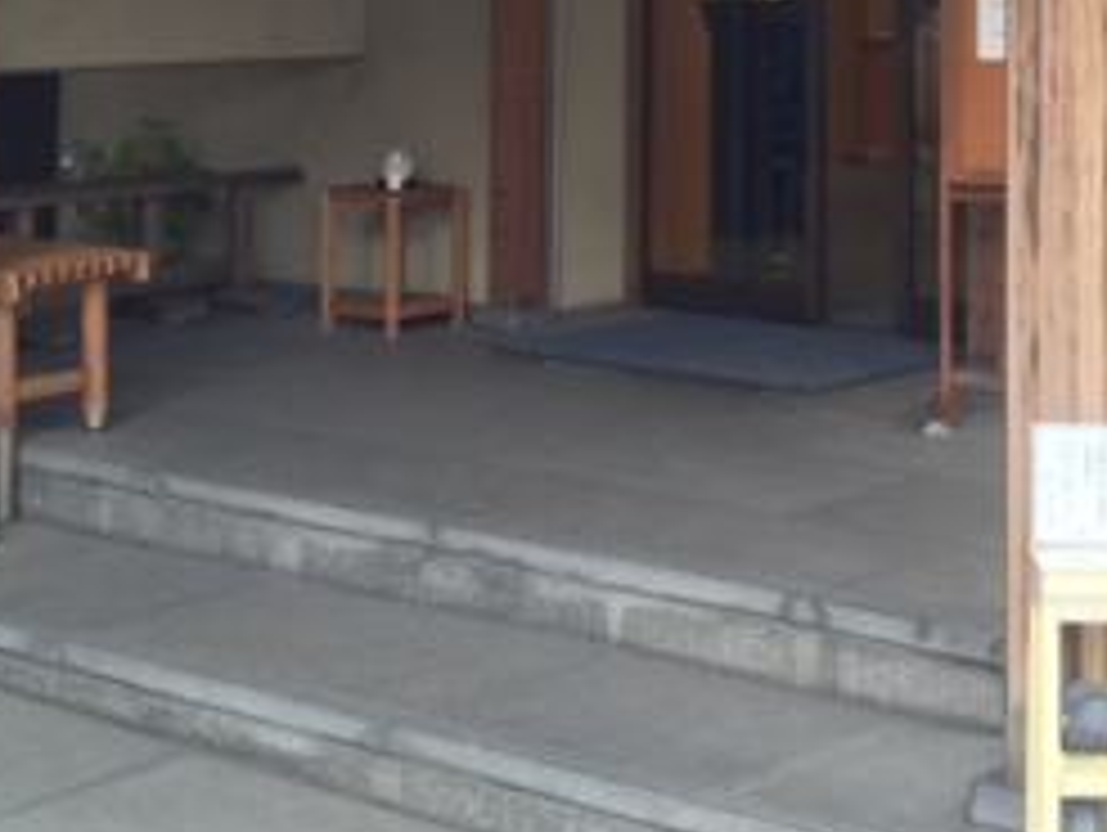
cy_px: -148
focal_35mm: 91
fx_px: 2913
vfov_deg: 15.7
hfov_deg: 21.4
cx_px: 760
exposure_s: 1/24
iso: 50
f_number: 2.4
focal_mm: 4.28
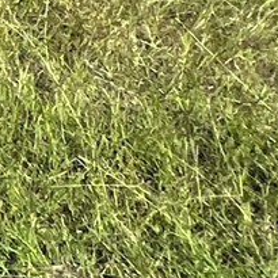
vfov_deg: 10.9
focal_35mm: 115
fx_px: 1045
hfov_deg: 9.1
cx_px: -724
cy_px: -521
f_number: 1.8
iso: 32
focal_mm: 1.57
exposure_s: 1/2597
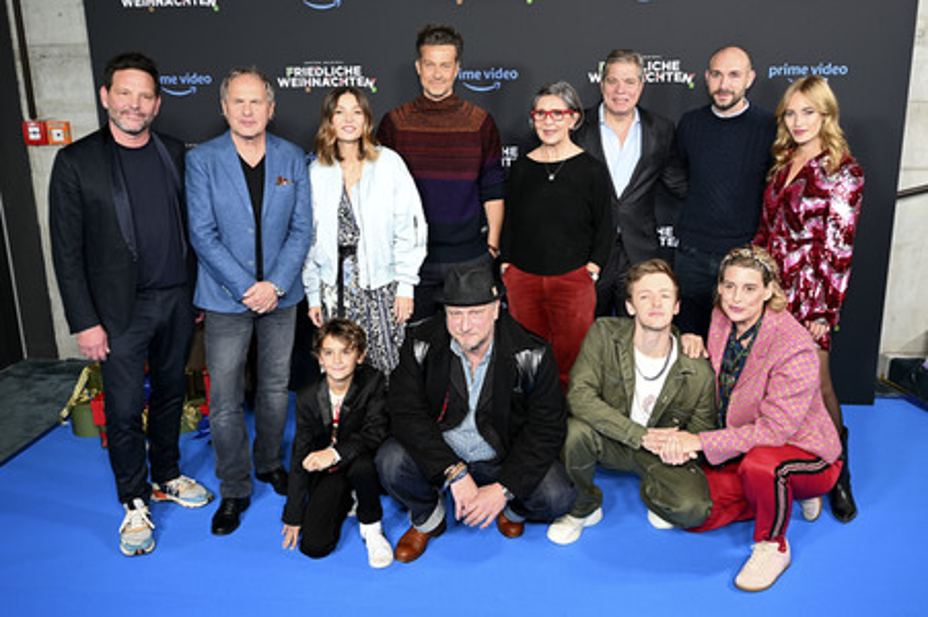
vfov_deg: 42.3
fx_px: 799
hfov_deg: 60.3
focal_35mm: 31
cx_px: 464
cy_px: 308
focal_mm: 31
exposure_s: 1/125
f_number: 2.8
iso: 500
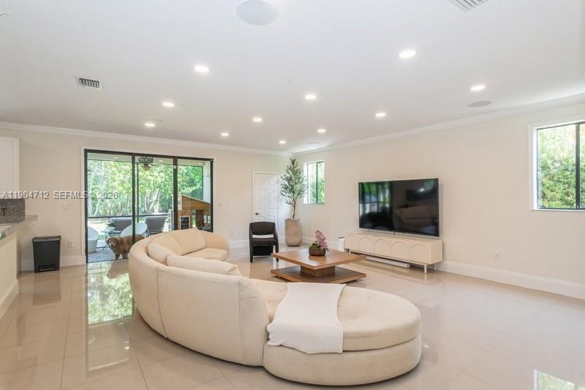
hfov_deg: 93.3
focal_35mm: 17
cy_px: 195
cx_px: 292
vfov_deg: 70.4
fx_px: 276
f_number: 8
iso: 200
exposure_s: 1/8
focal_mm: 17
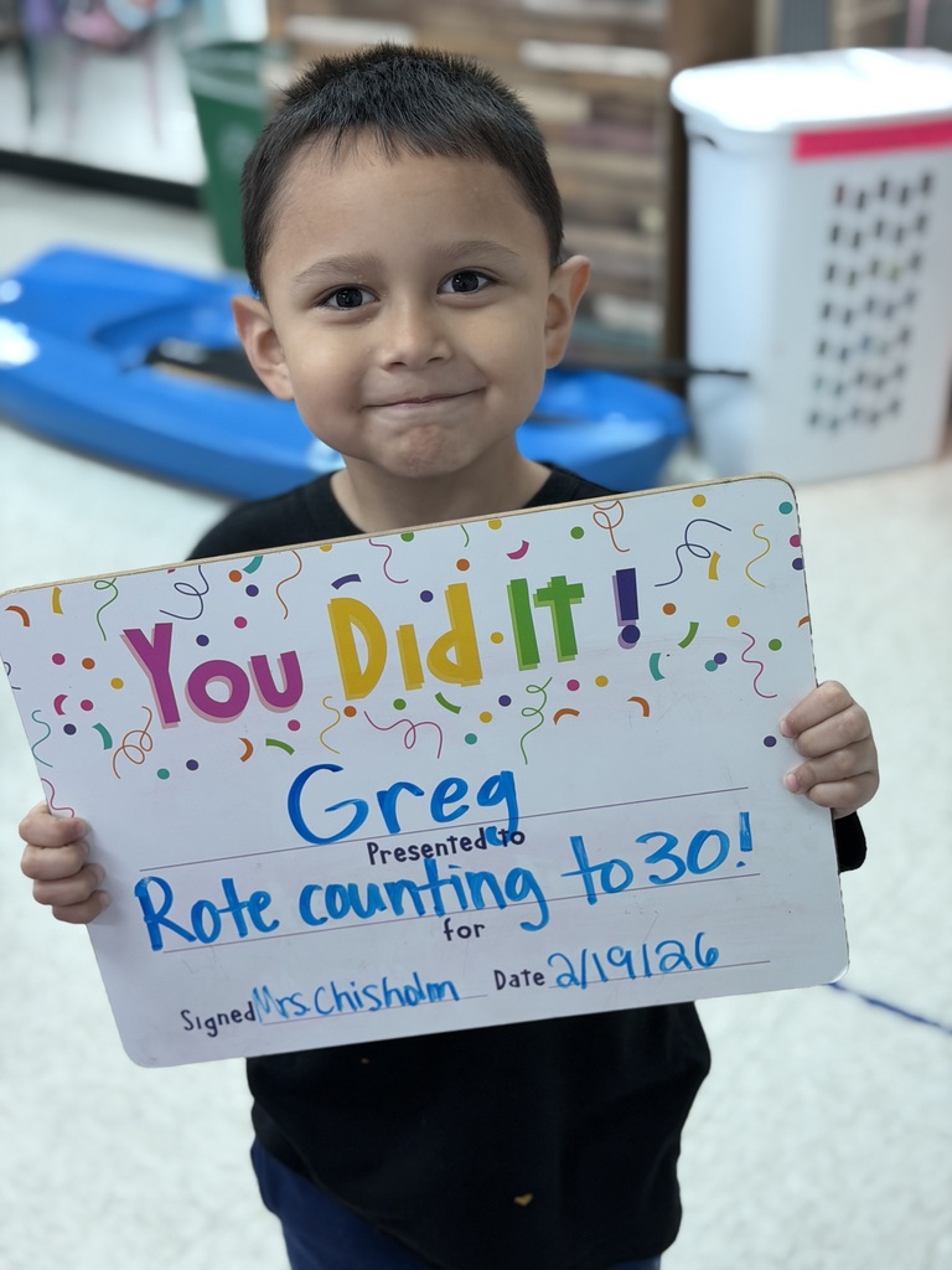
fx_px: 1760
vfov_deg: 39.7
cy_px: 635
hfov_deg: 30.3
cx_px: 476
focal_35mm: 48
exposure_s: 1/40
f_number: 1.78
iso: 200
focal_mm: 6.76
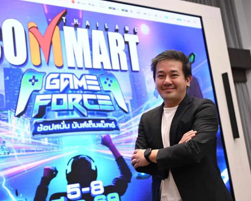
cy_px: 100
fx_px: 357
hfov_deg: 38.6
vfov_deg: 31.5
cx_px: 102
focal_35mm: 48
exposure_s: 1/250
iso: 2500
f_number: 4
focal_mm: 42
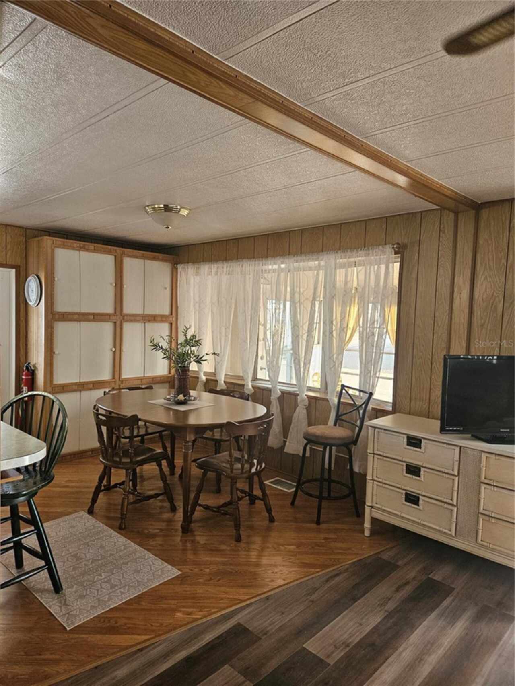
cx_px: 258
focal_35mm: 23
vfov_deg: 73.9
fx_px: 456
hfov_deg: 58.9
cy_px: 343
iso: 400
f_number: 1.8
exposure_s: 1/120
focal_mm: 5.4
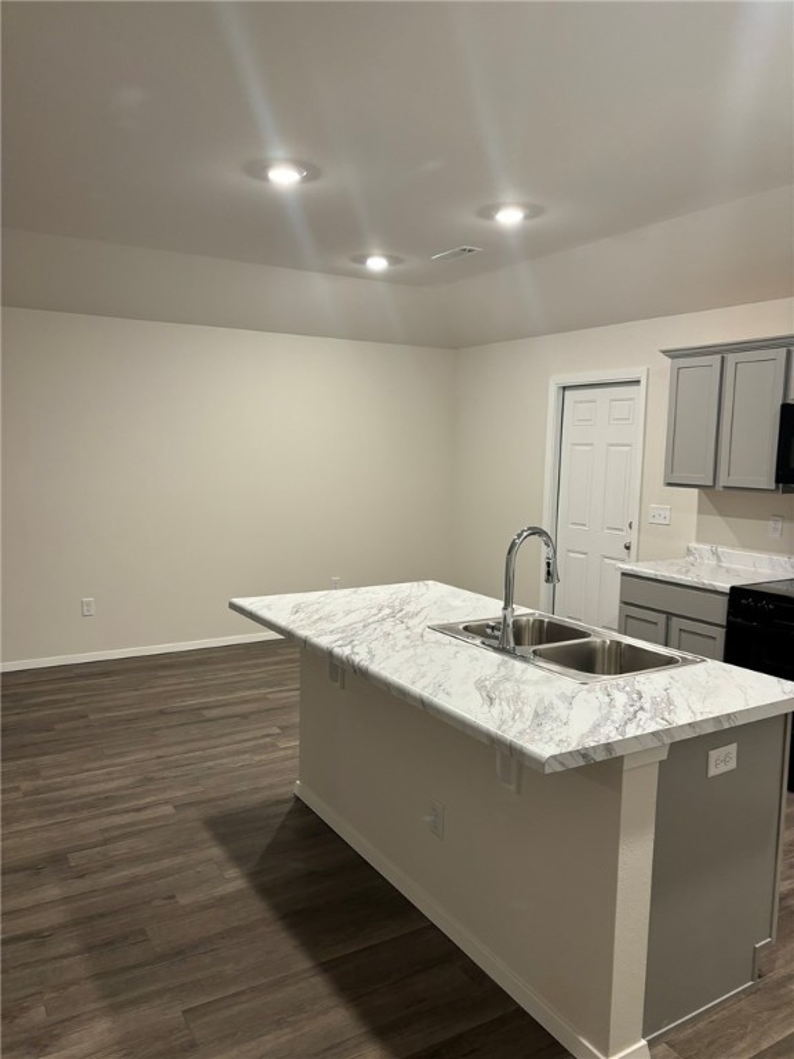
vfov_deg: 67.3
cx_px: 397
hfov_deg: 53.1
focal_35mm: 26
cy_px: 530
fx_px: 795
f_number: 1.6
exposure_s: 1/60
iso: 200
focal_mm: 5.96
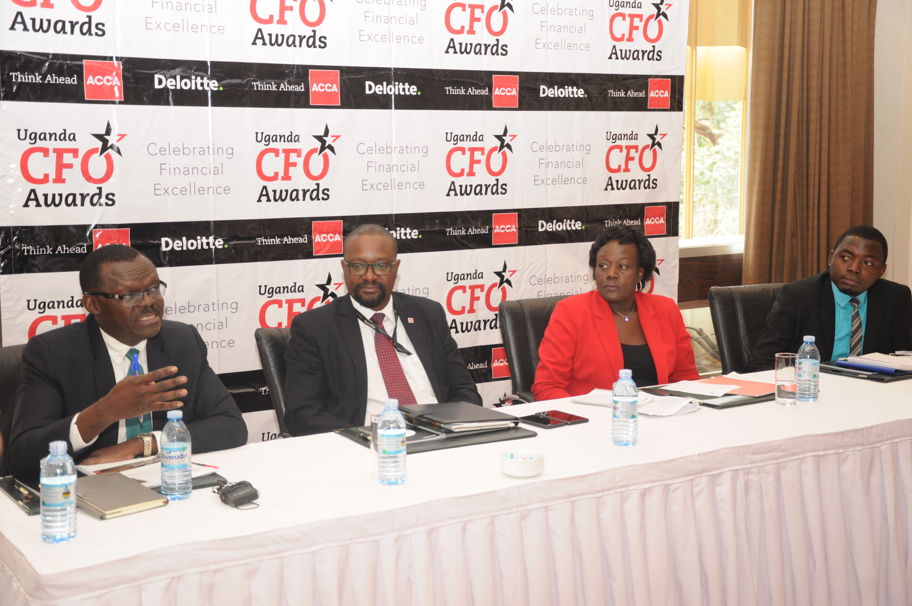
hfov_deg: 38.9
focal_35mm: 51
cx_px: 456
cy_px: 303
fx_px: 1290
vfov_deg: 26.4
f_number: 4.2
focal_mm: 34
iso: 500
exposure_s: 1/60
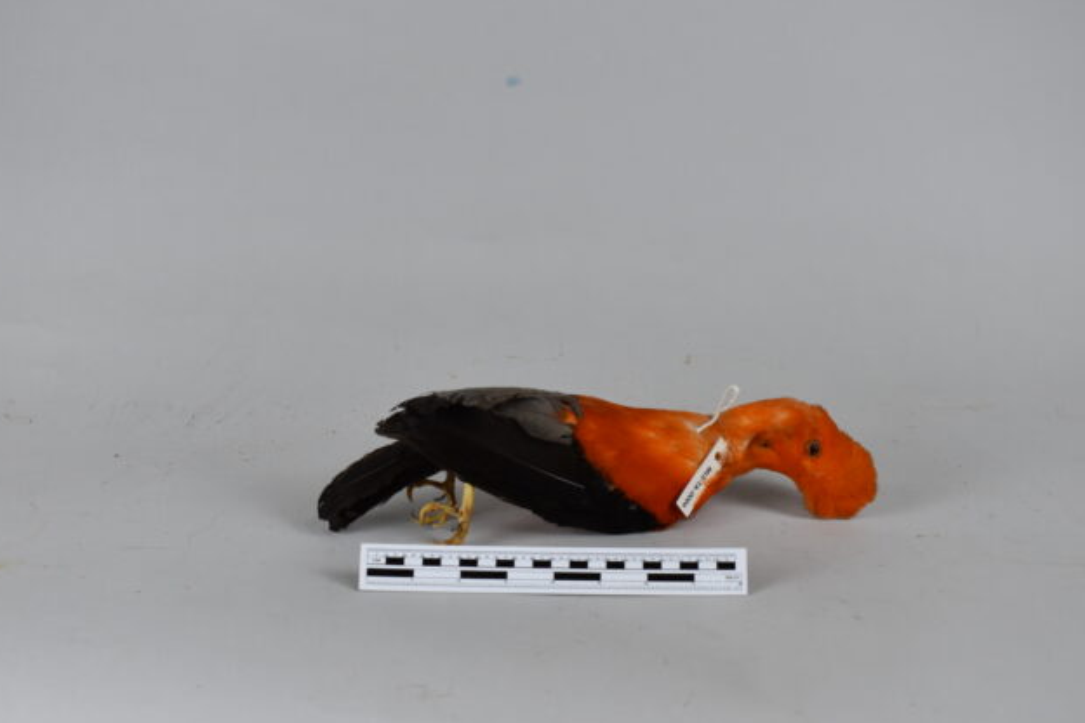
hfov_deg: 41.1
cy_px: 398
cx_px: 530
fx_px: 1447
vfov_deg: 28.1
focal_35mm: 48
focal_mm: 26
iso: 400
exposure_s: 1/125
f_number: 5.6
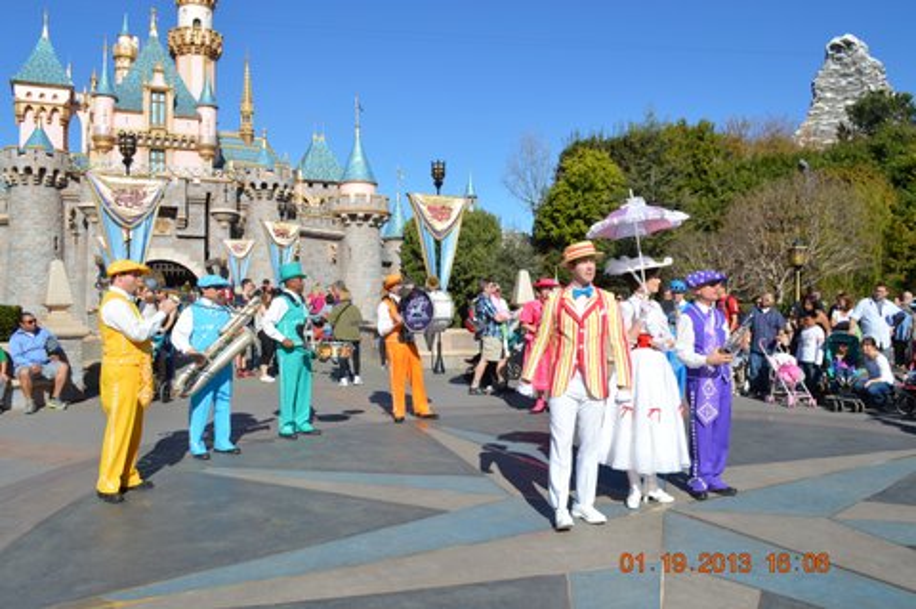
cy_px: 304
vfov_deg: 47.8
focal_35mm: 27
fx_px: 686
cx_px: 458
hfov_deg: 67.4
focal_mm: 18
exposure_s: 1/250
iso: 100
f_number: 8
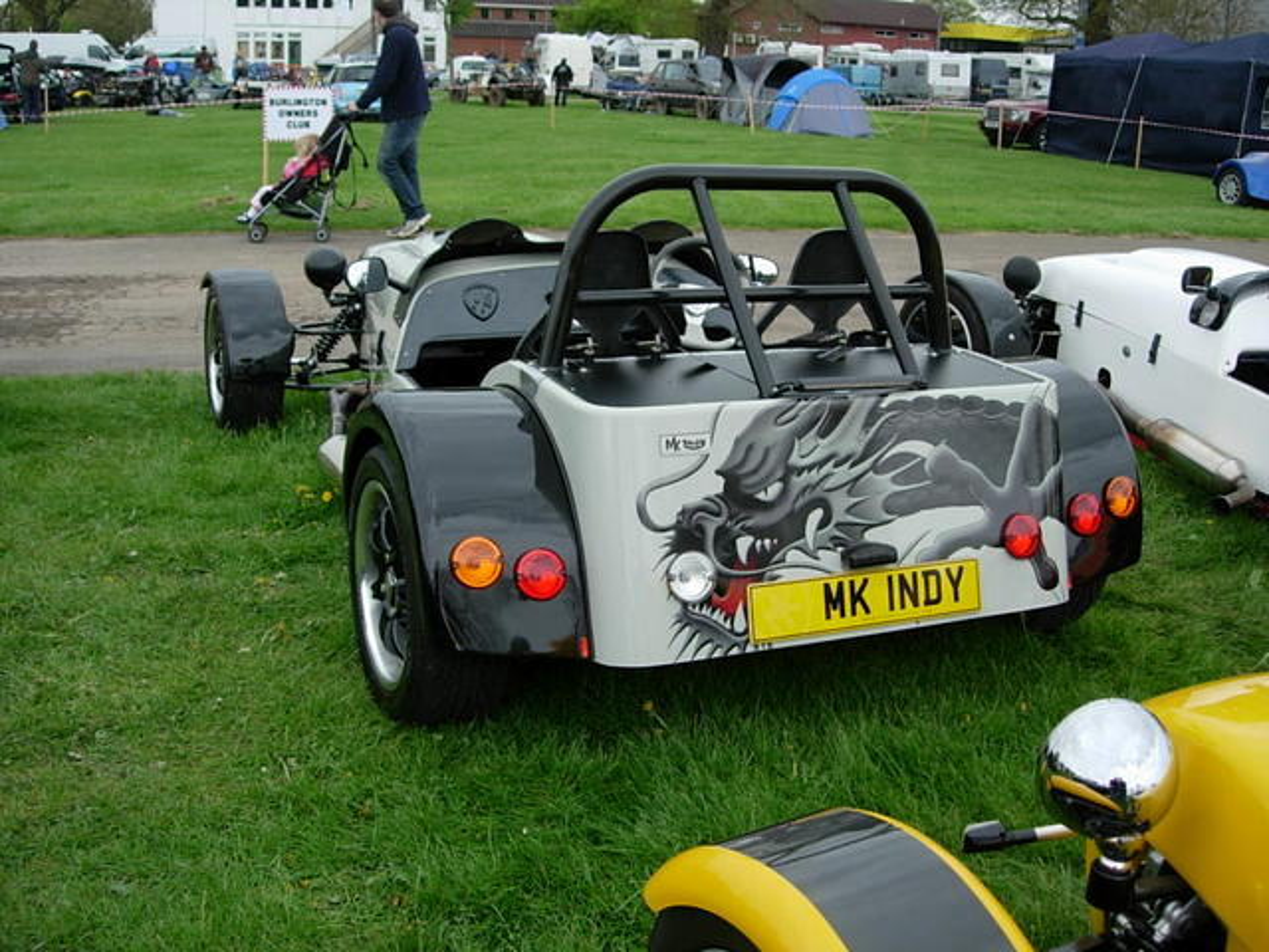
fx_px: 1393
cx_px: 634
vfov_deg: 37.7
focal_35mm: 38
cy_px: 476
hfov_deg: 49.0
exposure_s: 1/395
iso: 64
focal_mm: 7.8
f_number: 2.8
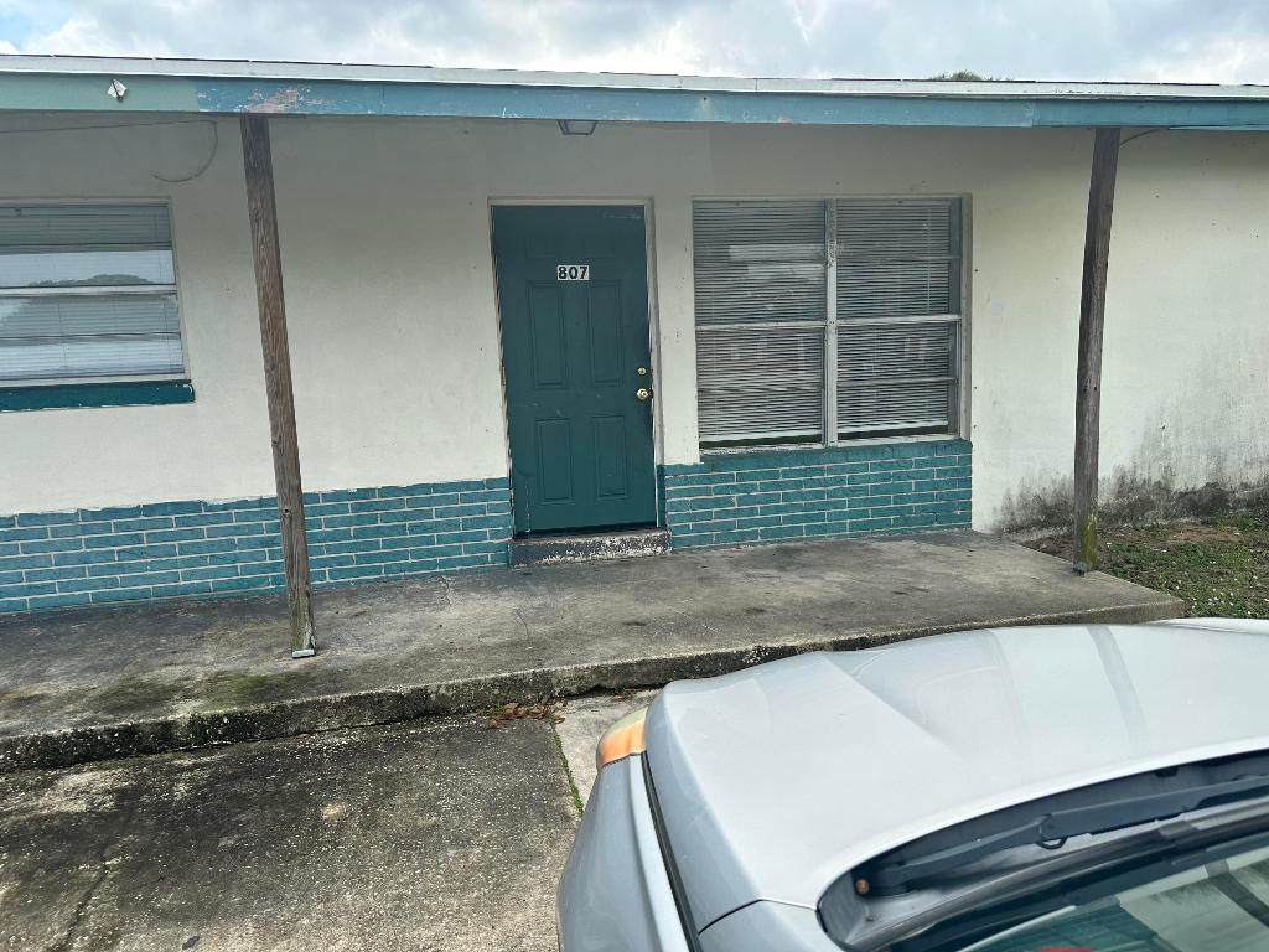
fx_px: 880
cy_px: 476
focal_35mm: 24
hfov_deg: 71.6
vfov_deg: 56.8
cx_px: 634
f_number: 1.78
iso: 80
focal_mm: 6.86
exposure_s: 1/1779
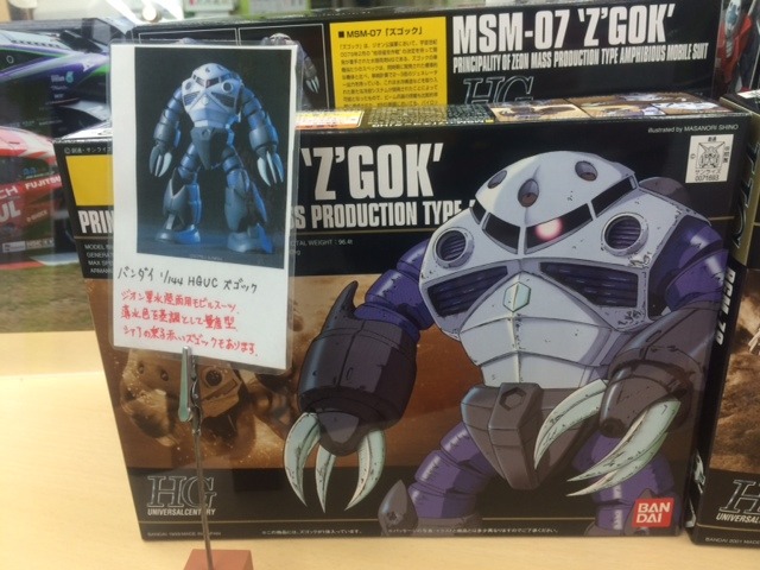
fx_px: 659
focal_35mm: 30
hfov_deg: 60.0
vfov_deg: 46.8
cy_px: 285
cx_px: 380
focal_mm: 4.12
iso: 32
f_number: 2.2
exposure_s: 1/30
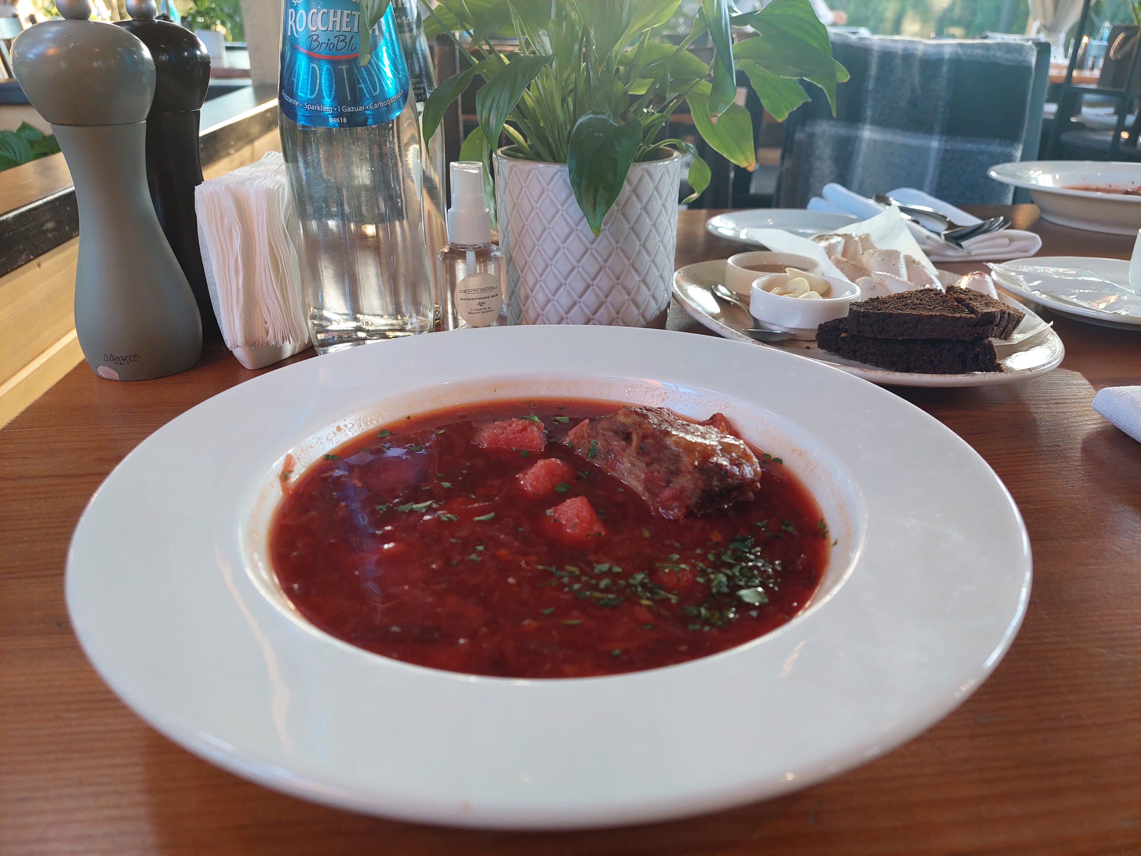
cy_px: 428
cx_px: 570
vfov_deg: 56.8
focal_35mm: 24
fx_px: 791
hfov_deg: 71.6
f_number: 1.8
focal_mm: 5.23
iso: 200
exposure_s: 1/50
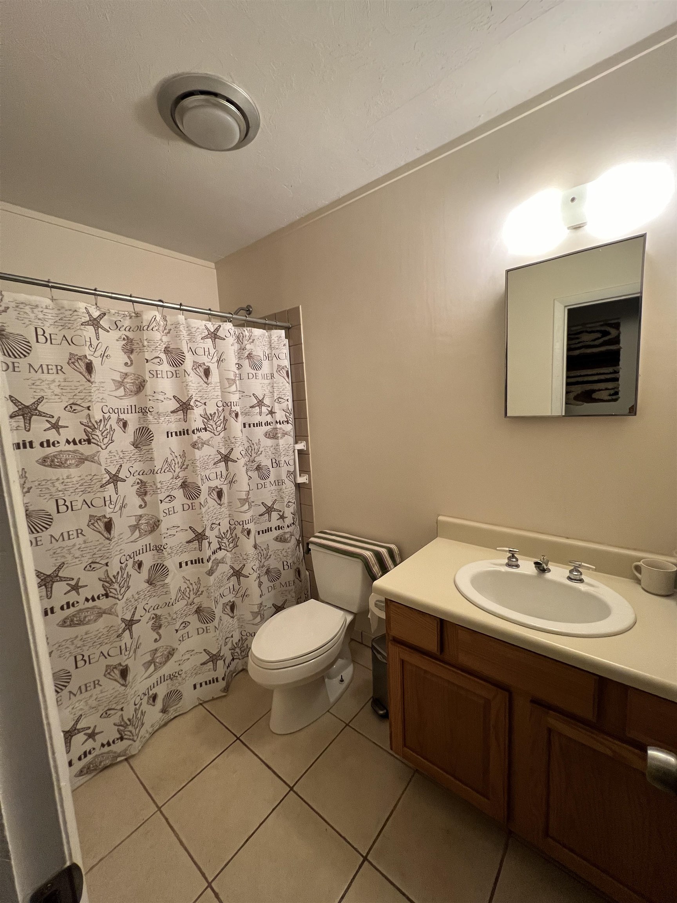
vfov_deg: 106.2
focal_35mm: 13
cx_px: 338
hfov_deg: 89.9
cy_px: 452
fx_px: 339
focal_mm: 1.57
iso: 250
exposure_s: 1/95
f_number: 1.8
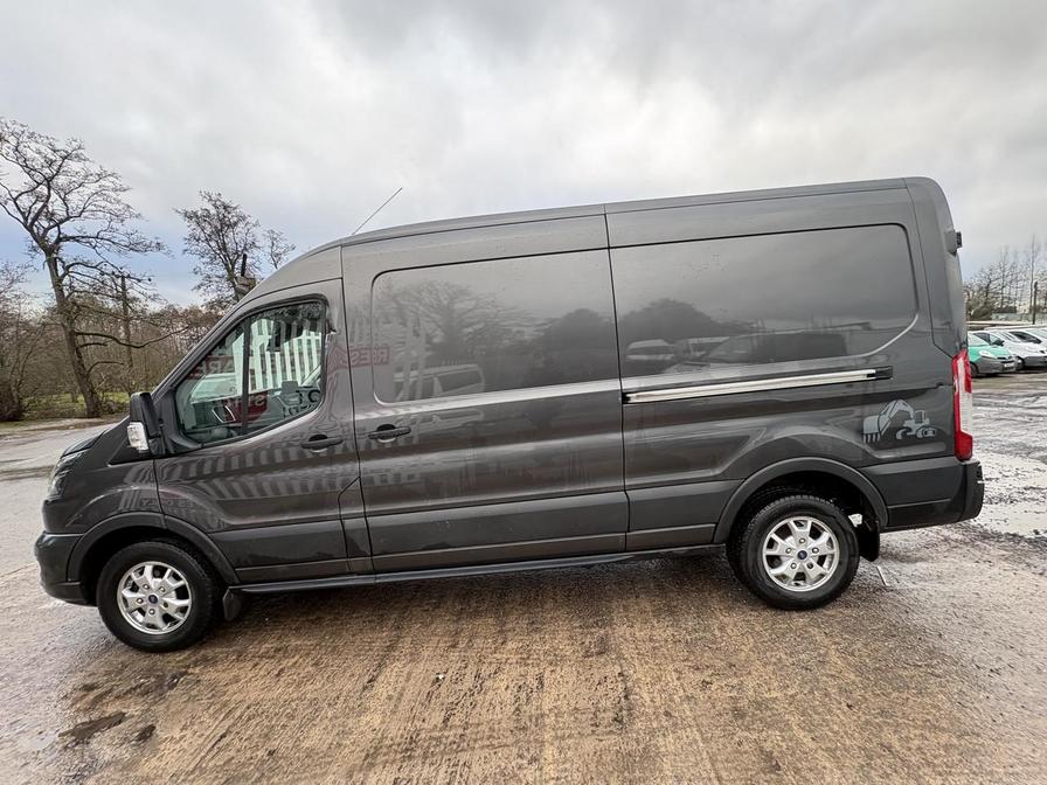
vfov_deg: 85.7
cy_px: 392
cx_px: 524
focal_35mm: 14
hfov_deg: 102.1
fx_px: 423
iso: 125
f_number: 2.2
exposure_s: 1/99
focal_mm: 2.22
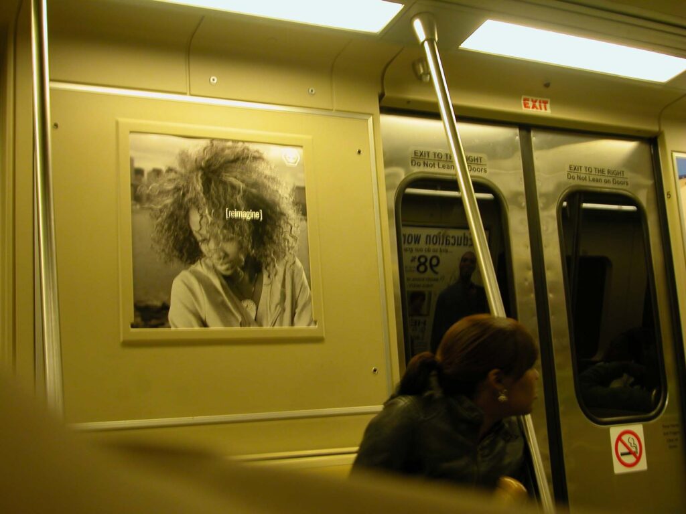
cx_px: 343
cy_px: 257
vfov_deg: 32.2
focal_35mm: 45
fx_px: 892
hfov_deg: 42.1
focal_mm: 11.4
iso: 100
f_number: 3.3
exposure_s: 1/8
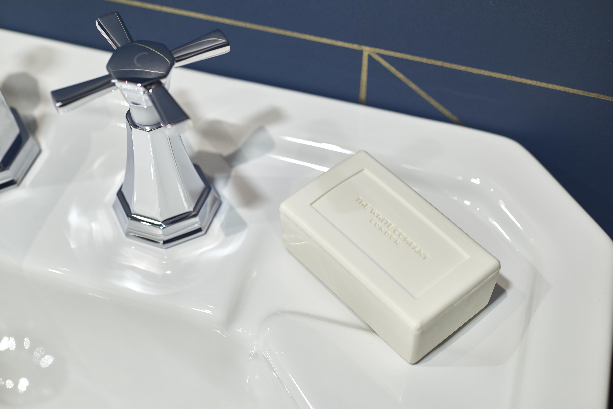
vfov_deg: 27.0
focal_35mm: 50
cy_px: 204
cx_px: 306
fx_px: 852
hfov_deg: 39.6
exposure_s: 1/80
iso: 200
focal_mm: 50
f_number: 4
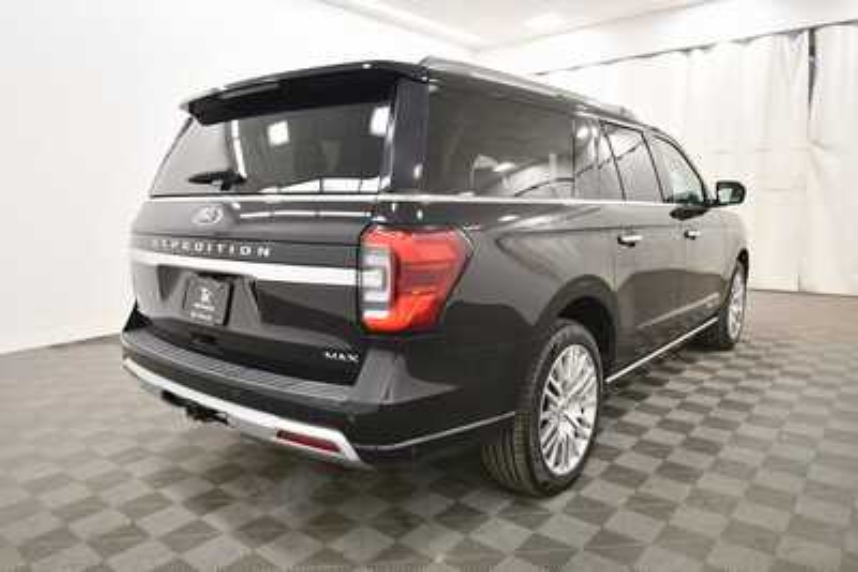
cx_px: 429
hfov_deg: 73.7
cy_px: 286
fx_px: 572
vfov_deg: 53.2
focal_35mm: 24
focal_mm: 16
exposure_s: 1/125
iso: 1400
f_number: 5.3
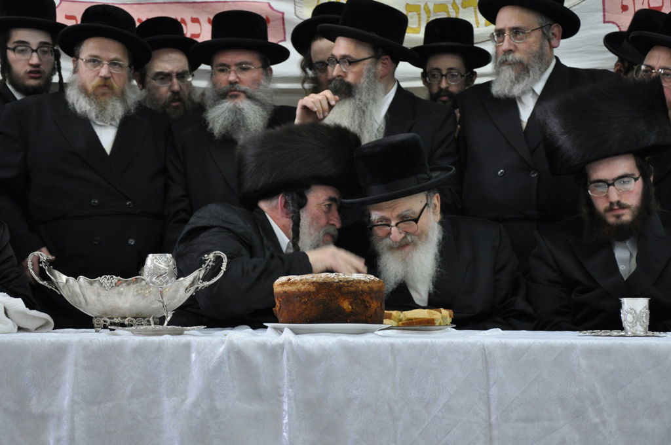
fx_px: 1340
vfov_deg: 18.9
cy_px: 222
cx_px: 336
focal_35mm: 72
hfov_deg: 28.1
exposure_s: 1/30
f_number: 4.8
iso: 800
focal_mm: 48
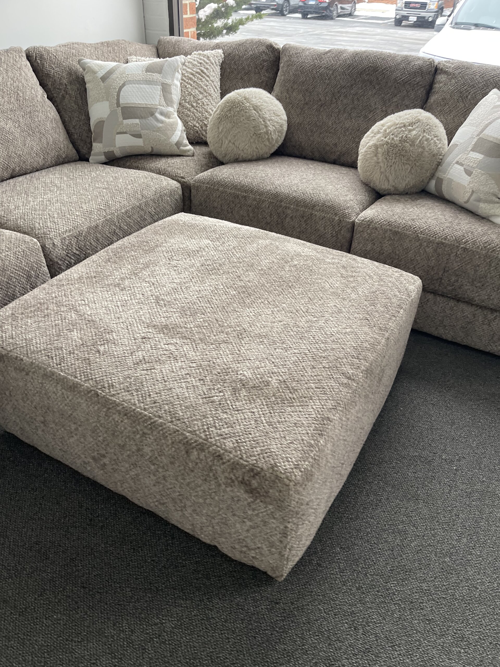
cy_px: 334
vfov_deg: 69.4
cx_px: 250
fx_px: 481
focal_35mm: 25
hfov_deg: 54.9
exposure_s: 1/107
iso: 125
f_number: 1.6
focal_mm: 5.1
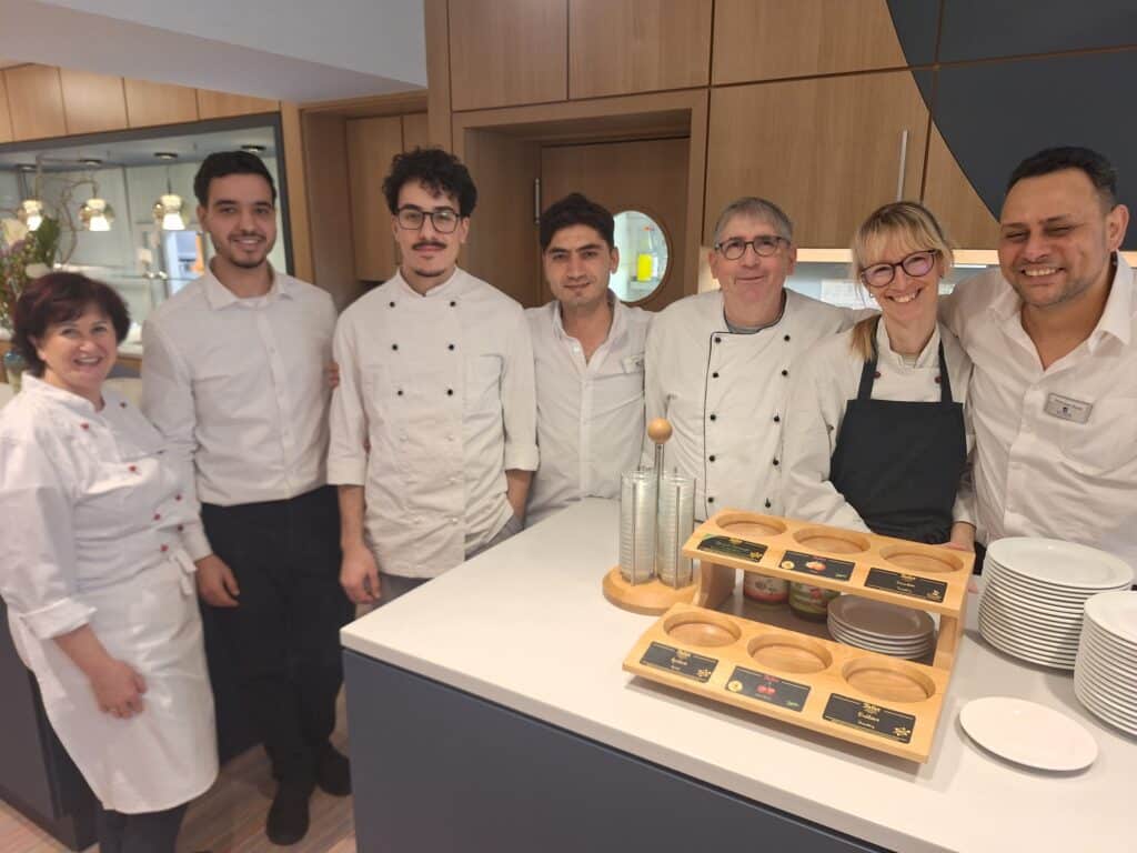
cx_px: 568
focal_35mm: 23
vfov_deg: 58.9
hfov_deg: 73.9
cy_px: 426
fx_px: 755
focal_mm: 5.54
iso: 125
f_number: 1.8
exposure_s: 1/50
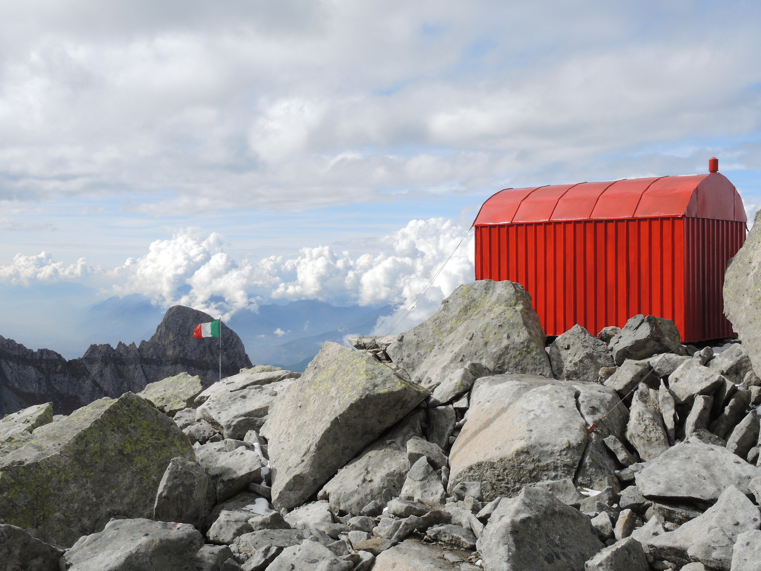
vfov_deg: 34.3
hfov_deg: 44.8
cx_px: 380
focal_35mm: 42
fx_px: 923
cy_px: 286
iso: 100
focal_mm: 9
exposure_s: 1/250
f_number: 8
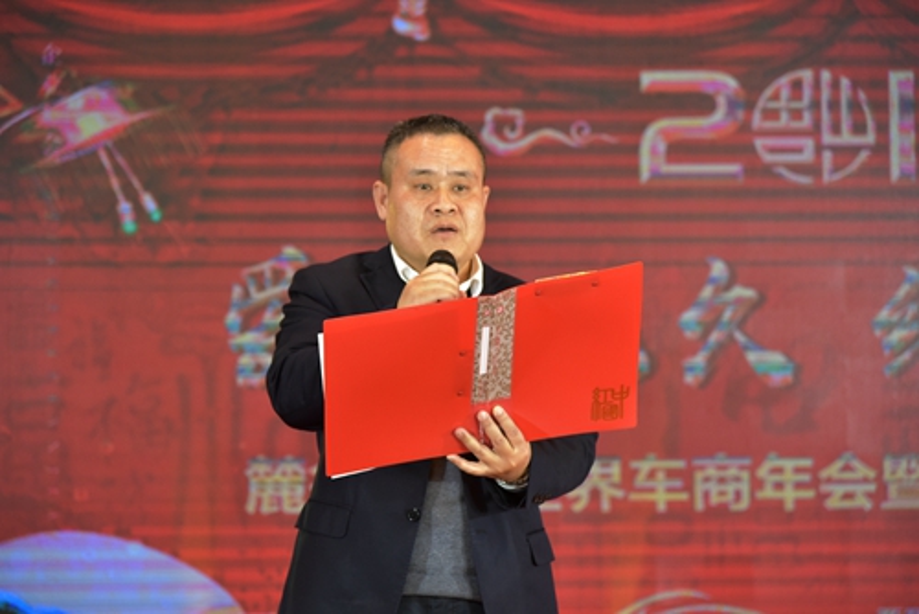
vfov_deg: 11.4
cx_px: 460
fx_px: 3065
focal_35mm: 120
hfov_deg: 17.1
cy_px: 307
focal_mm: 120
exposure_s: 1/250
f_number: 4
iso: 3200
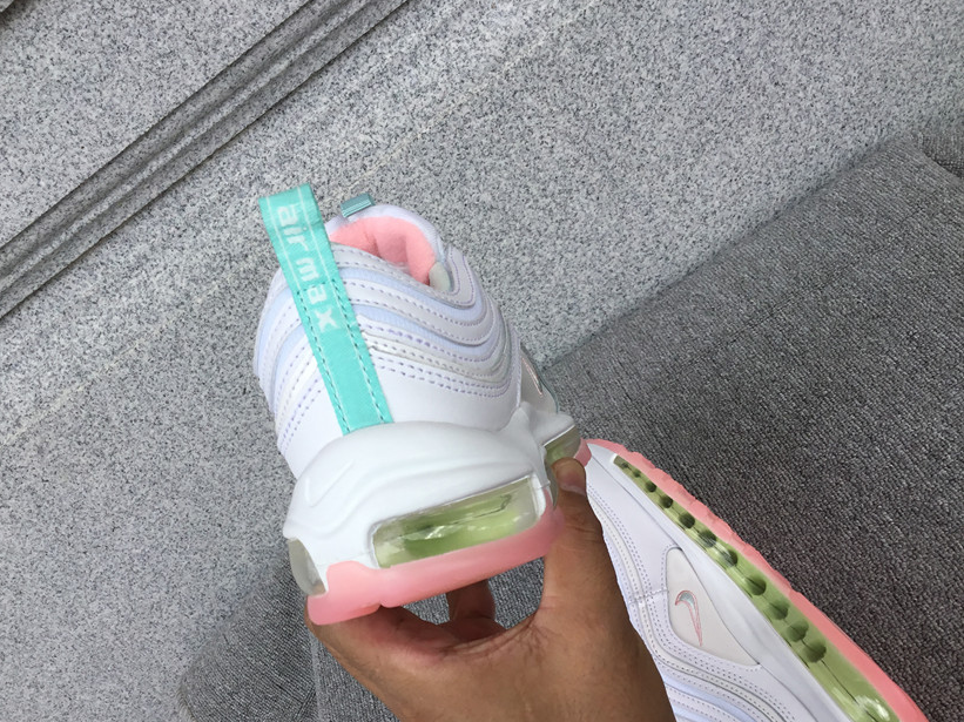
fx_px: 946
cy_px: 367
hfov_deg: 53.9
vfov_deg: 41.8
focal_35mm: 34
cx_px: 437
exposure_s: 1/519
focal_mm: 3.3
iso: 25
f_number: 2.4
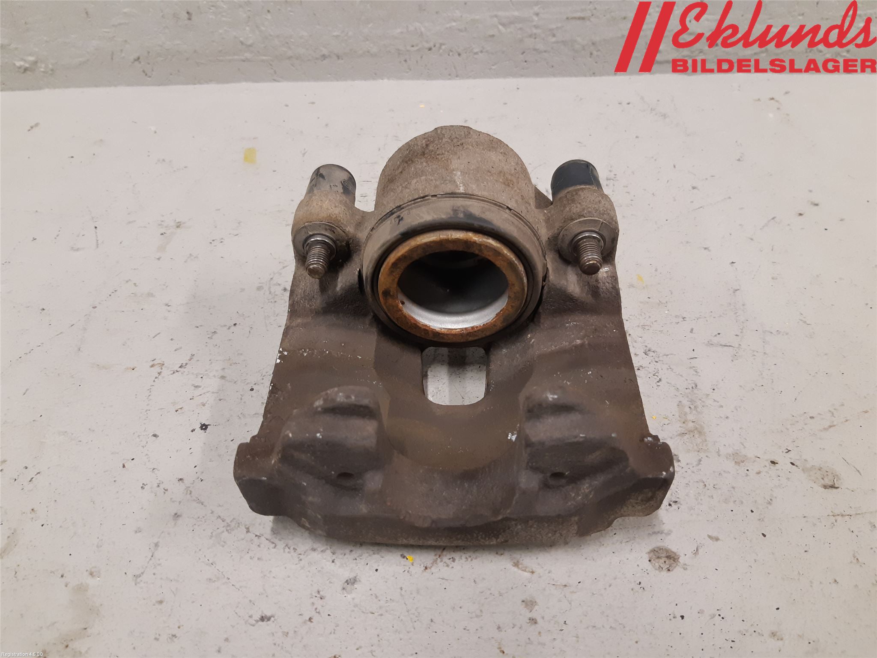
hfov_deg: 67.3
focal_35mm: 26
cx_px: 438
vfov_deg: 53.1
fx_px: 659
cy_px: 329
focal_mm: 3.93
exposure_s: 1/50
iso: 200
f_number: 1.7
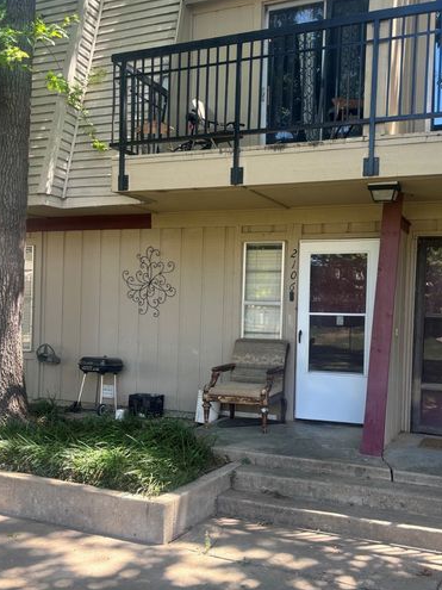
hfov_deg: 40.5
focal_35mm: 35
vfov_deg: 52.6
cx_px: 267
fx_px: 596
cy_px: 321
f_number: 1.6
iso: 40
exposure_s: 1/237
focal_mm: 5.96
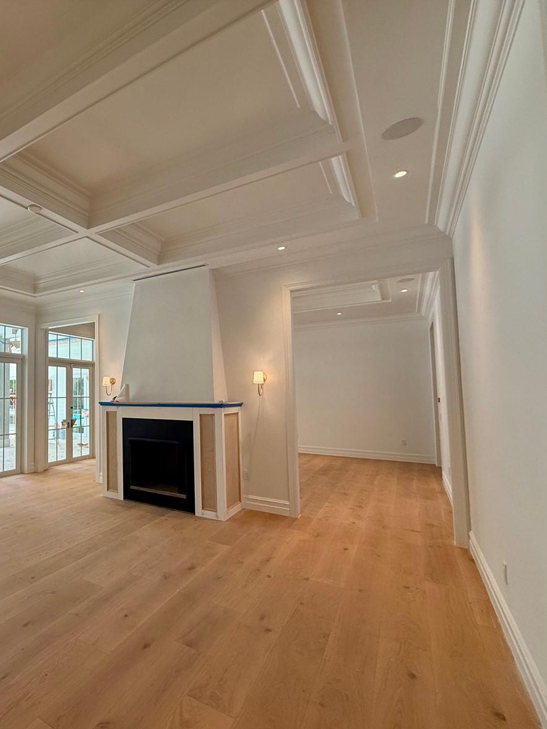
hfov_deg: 61.4
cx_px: 89
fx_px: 400
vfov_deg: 84.7
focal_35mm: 19
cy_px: 369
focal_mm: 2.22
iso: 64
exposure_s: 1/164
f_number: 2.2
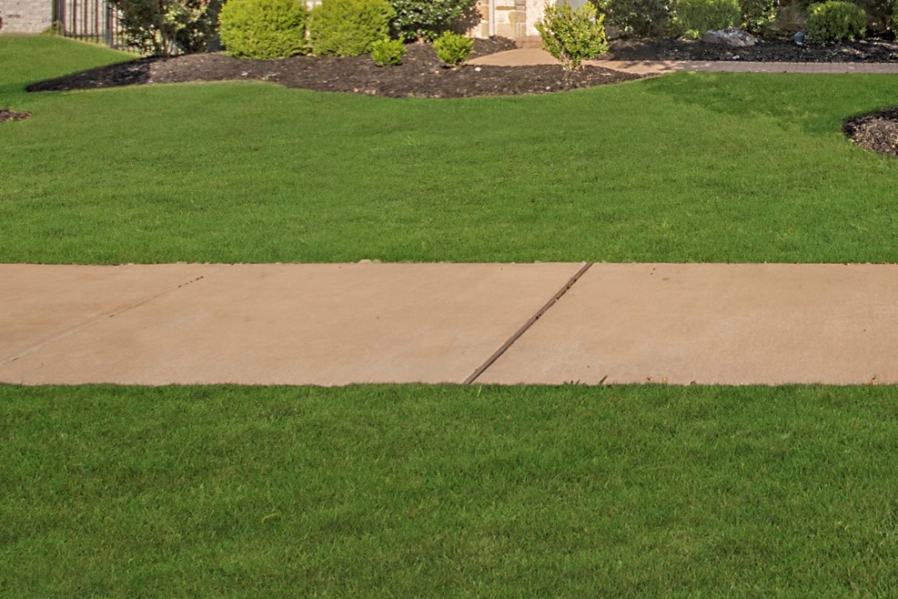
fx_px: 823
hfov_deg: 49.8
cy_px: -4
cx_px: 833
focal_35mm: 33
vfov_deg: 35.9
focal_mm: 10
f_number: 11
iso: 100
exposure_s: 1/250
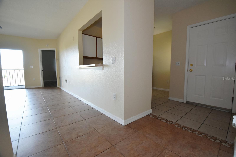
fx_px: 98
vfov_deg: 77.3
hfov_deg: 100.4
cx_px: 118
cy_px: 78
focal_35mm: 15
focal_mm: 10
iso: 800
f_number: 3.5
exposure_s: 1/60.2
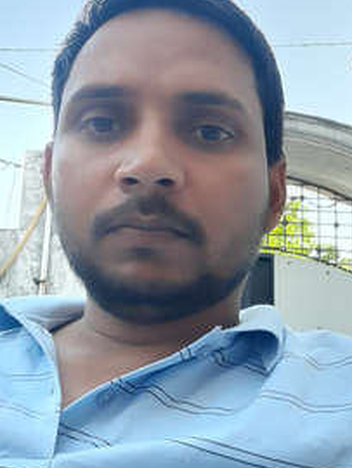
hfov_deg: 38.5
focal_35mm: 37
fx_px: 501
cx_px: 217
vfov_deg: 49.9
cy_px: 269
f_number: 2
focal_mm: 3.4
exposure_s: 1/100
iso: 64
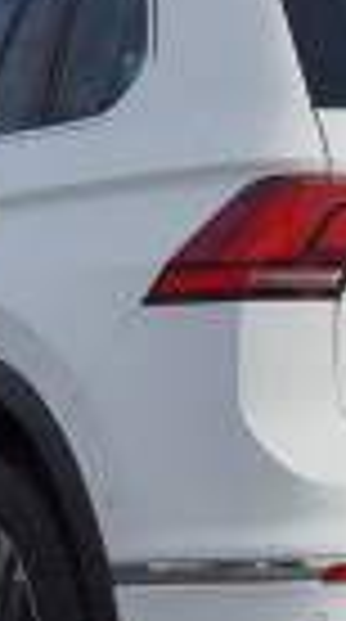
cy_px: 279
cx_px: 364
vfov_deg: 9.9
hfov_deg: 5.5
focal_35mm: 219
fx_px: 3594
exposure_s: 1/250
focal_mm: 30
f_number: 5.6
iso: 100
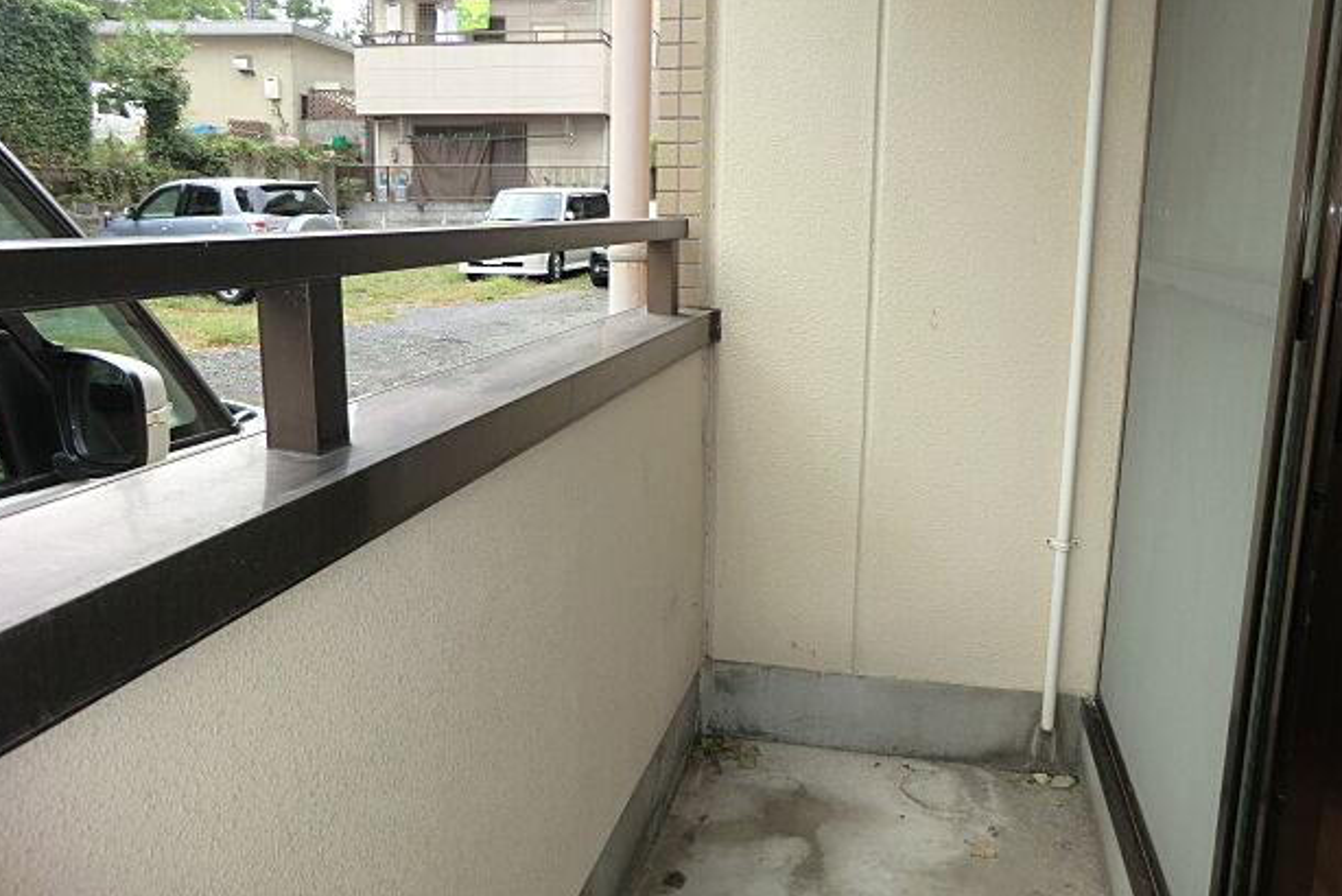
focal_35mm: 26
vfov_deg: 49.6
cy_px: 413
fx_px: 970
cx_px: 684
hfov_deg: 69.4
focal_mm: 4.3
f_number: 3.2
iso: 80
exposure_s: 1/200
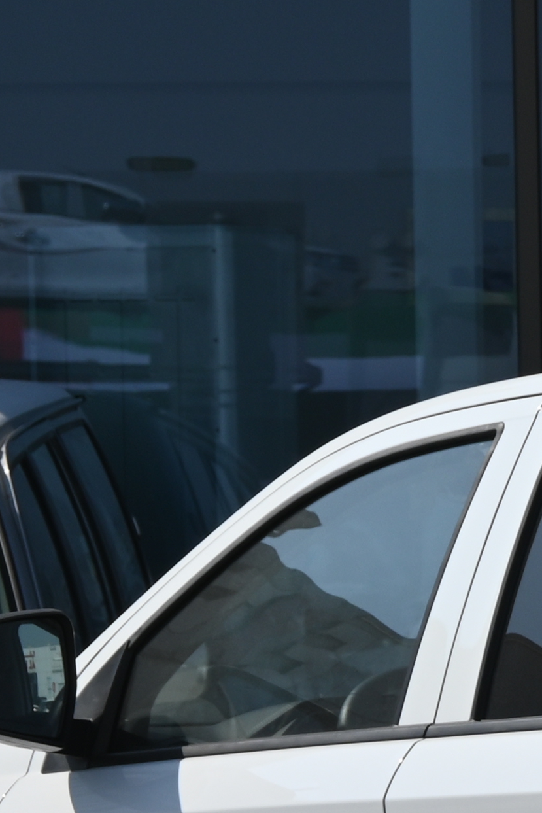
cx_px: 1300
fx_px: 7585
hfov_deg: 4.0
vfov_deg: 6.1
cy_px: 1037
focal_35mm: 336
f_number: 8
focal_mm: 50
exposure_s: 1/500
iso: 100
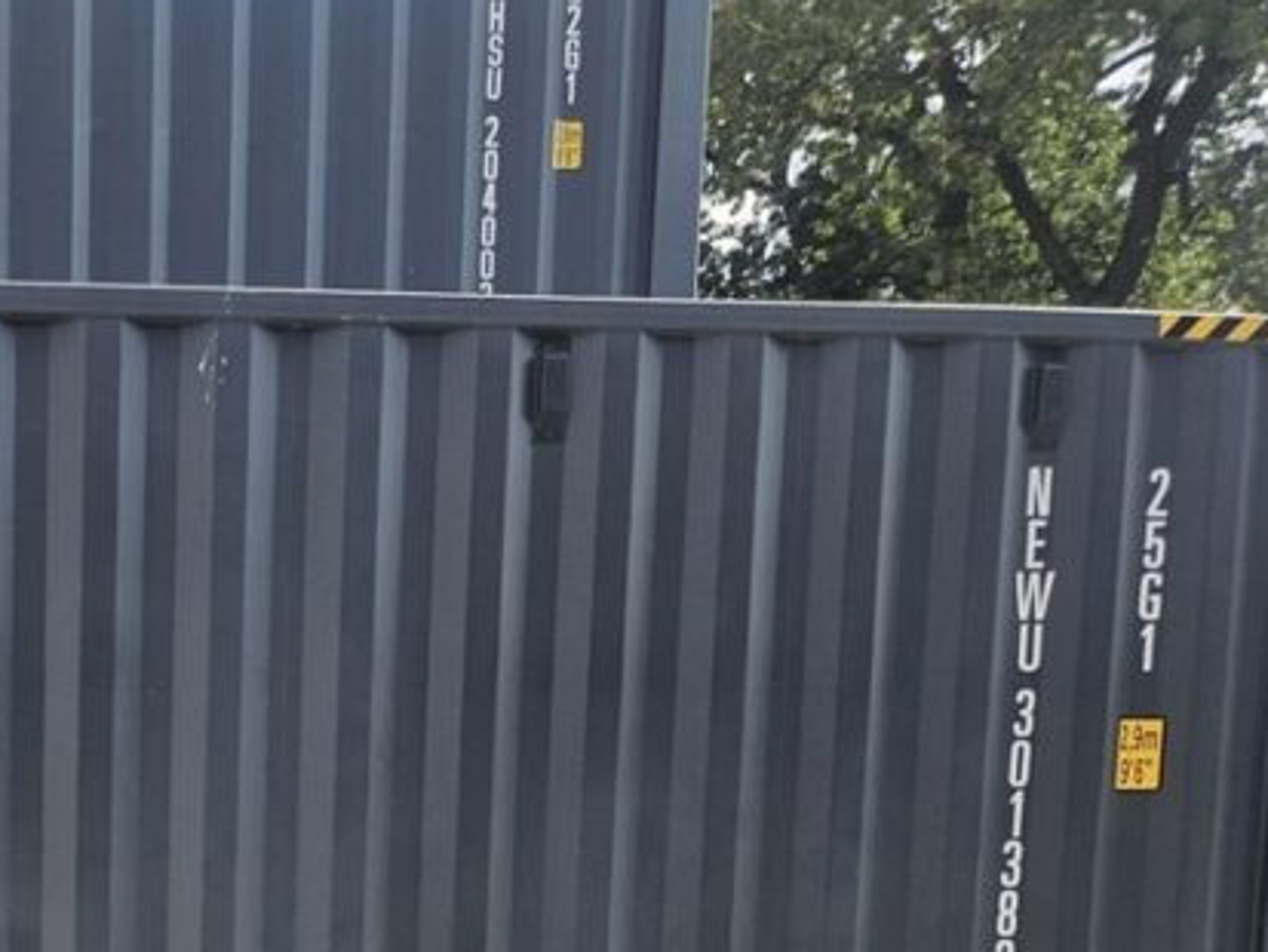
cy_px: 1099
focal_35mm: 57
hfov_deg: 30.3
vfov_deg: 23.7
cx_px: -126
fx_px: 2089
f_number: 1.8
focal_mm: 5.4
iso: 40
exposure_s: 1/1347
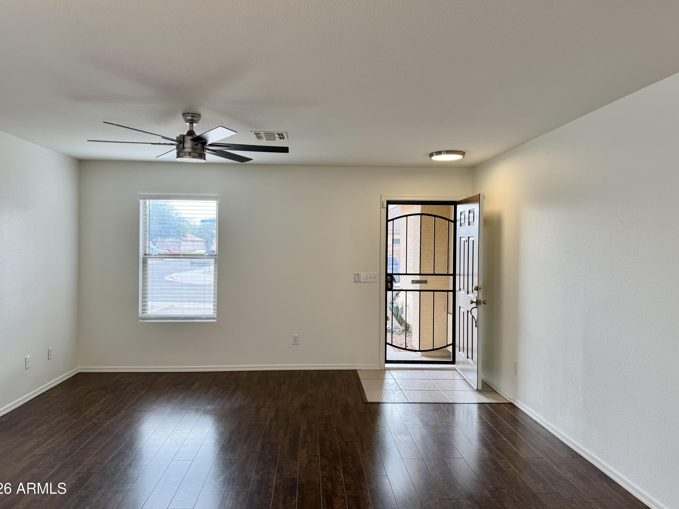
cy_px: 248
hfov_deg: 69.4
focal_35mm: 25
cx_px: 331
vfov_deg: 54.9
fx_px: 490
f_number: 1.78
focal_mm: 6.76
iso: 80
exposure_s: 1/170
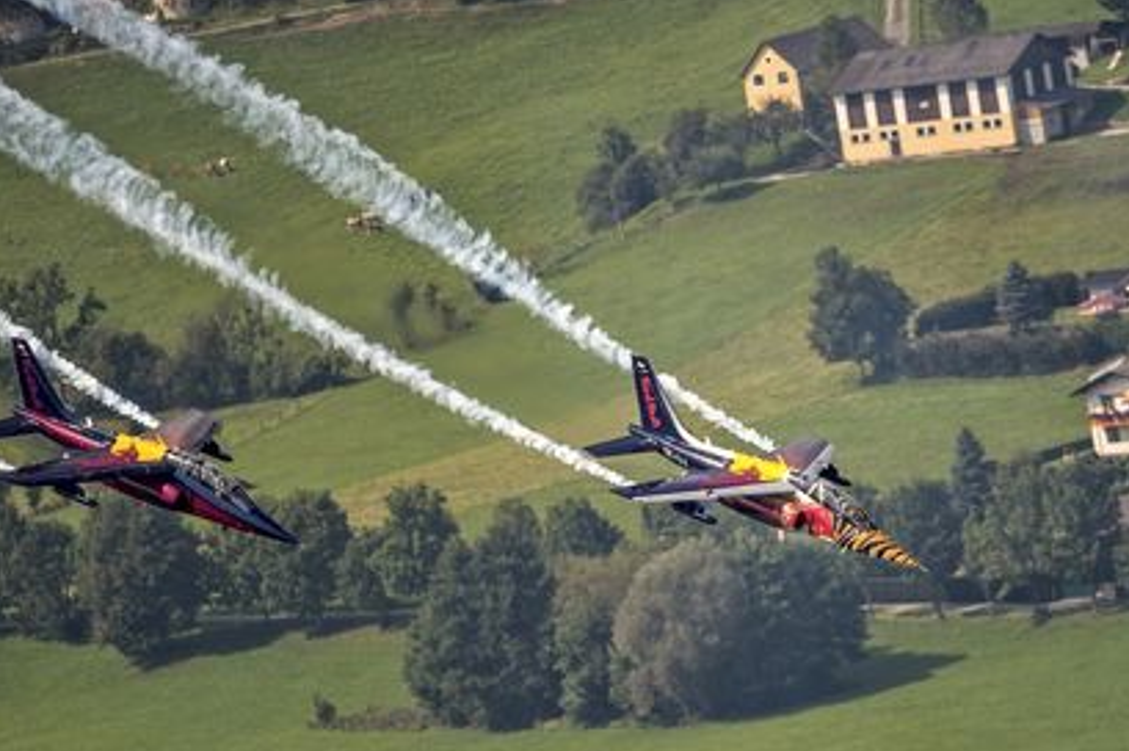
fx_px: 31398
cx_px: 433
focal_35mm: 1002
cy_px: 316
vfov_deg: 1.4
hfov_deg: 2.1
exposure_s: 1/3200
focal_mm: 800
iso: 400
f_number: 5.6
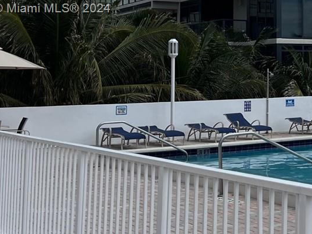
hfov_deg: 22.7
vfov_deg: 18.5
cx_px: 392
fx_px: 703
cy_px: 9
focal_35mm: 78
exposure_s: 1/6494
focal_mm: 5.1
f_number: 1.6
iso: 50
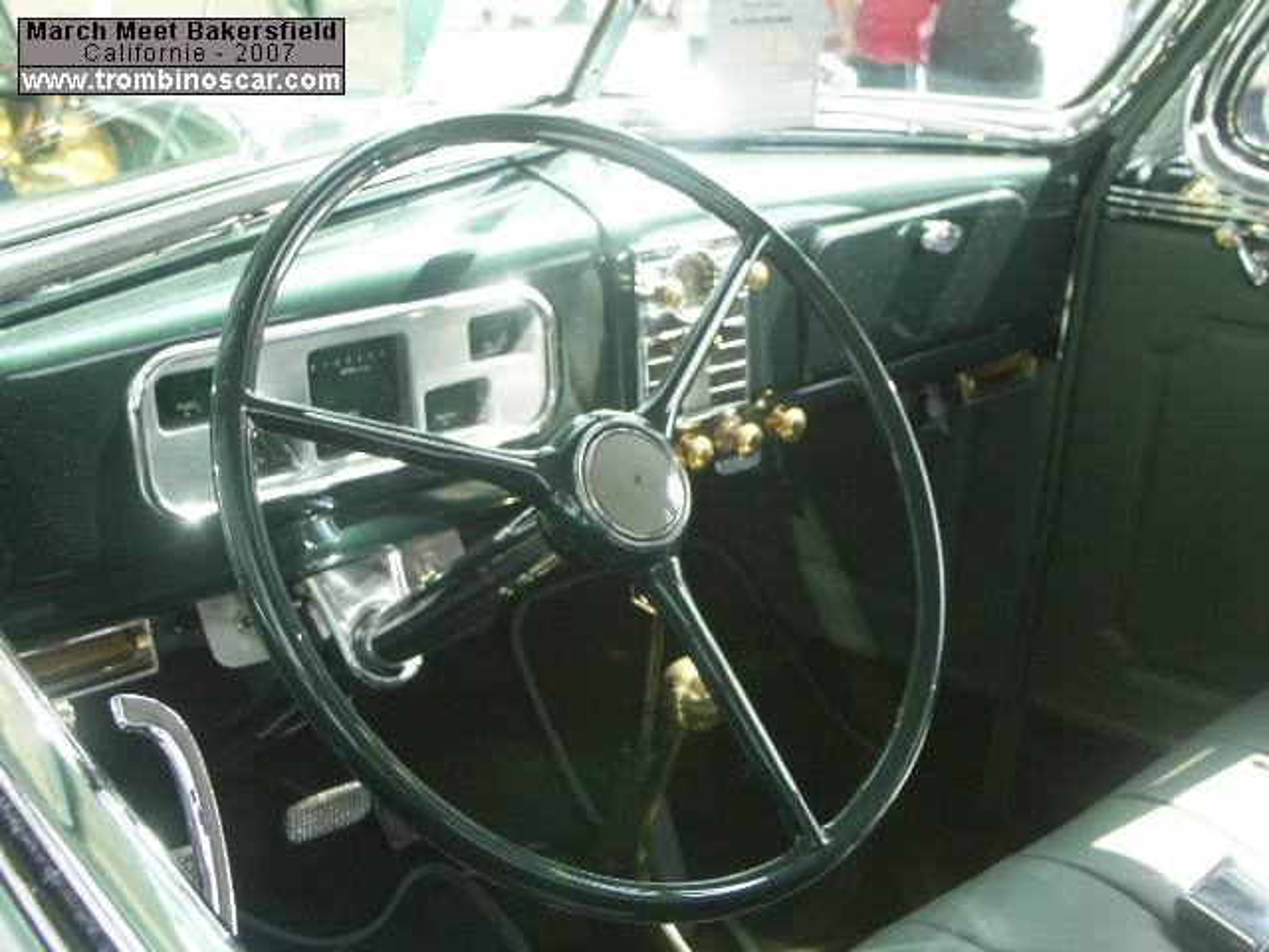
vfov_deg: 36.0
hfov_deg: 46.8
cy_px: 476
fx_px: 1466
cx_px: 634
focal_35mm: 40
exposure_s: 1/60
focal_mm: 10.2
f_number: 3.2
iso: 64
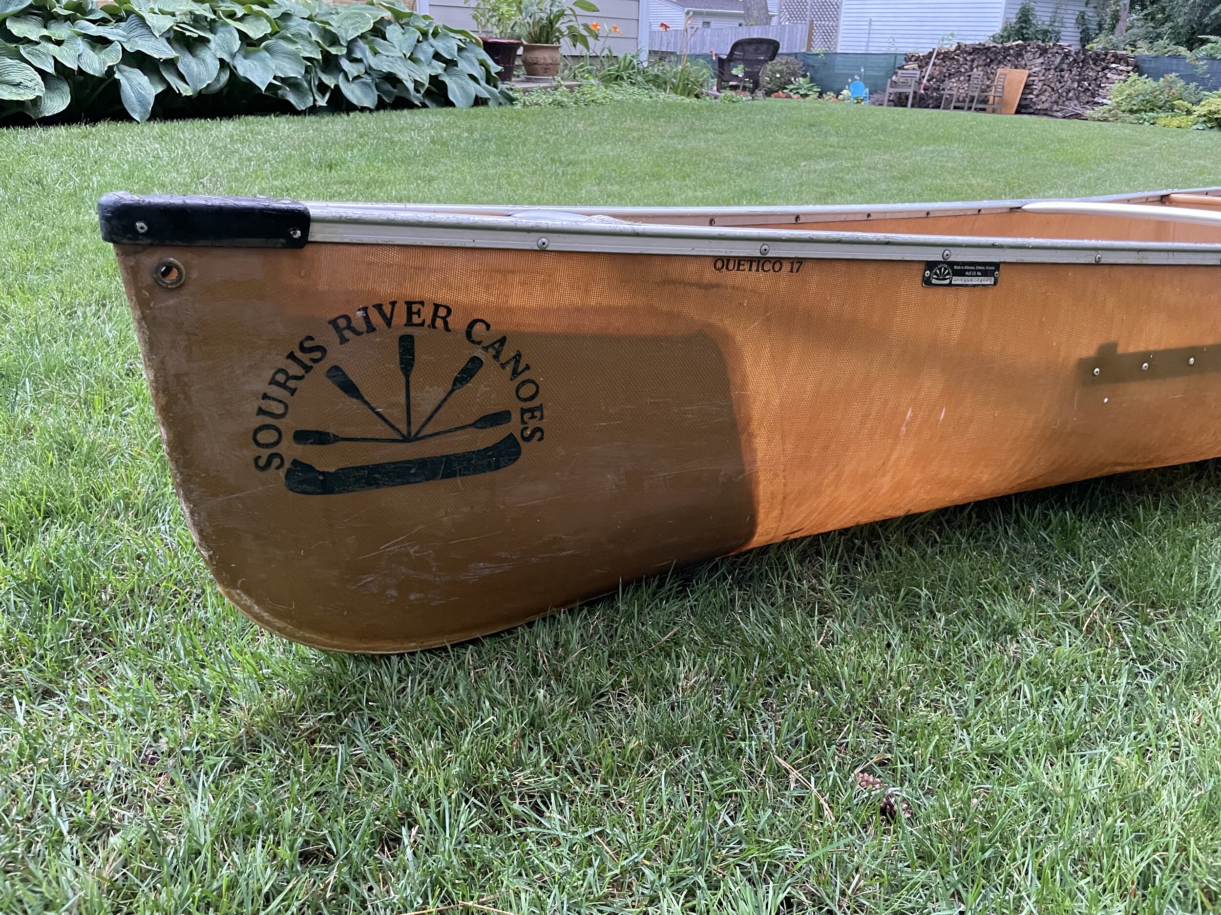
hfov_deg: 67.3
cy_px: 458
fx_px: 917
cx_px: 610
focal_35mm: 26
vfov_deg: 53.1
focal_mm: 4.2
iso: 500
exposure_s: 1/55
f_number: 1.6
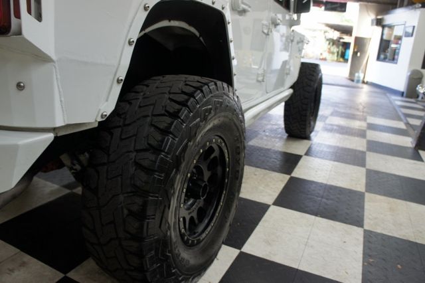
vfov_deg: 47.9
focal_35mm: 27
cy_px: 142
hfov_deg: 67.4
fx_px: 319
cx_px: 212
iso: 200
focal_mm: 18
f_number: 3.5
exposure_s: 1/30
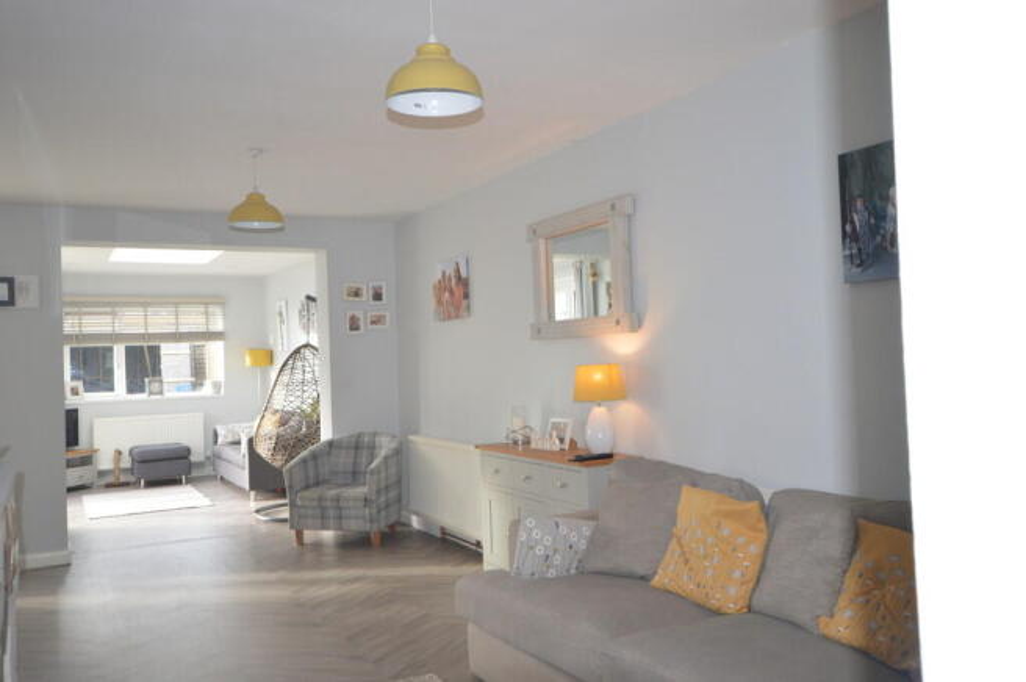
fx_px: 854
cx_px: 513
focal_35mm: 30
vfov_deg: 43.5
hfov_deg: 62.0
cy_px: 341
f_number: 5.6
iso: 800
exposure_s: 1/60
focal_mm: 20
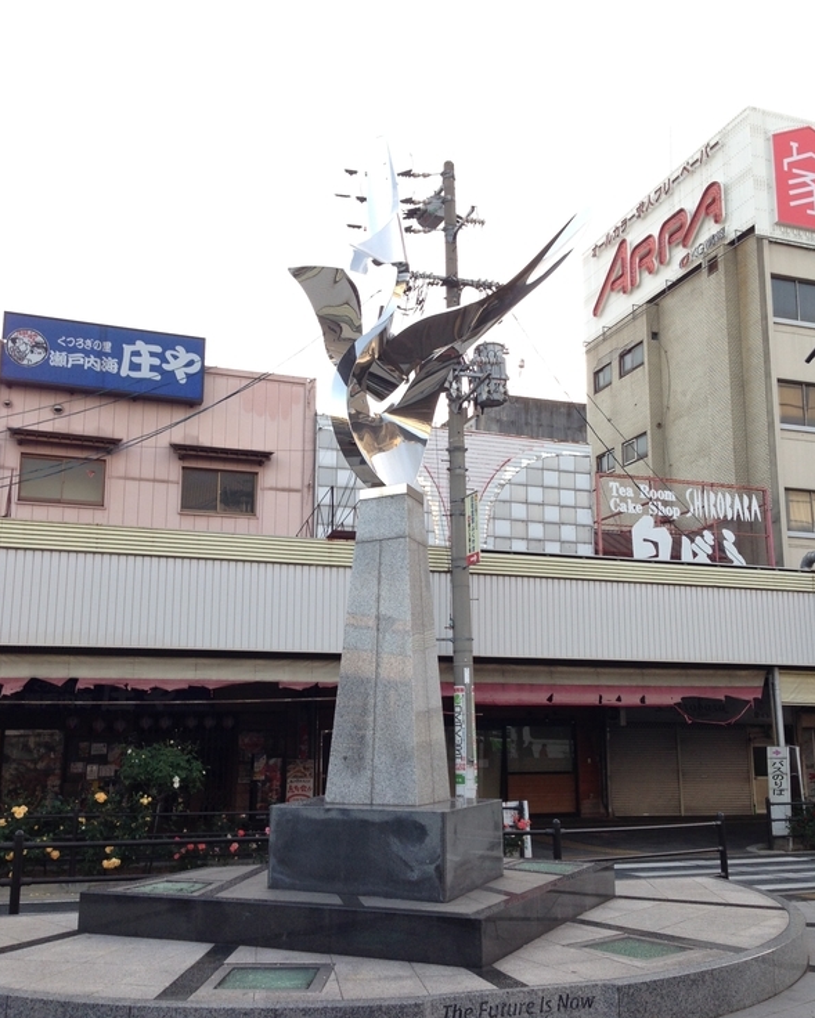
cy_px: 549
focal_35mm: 35
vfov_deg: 51.5
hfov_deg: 42.2
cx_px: 408
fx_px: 1055
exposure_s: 1/120
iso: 50
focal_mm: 4.12
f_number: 2.4
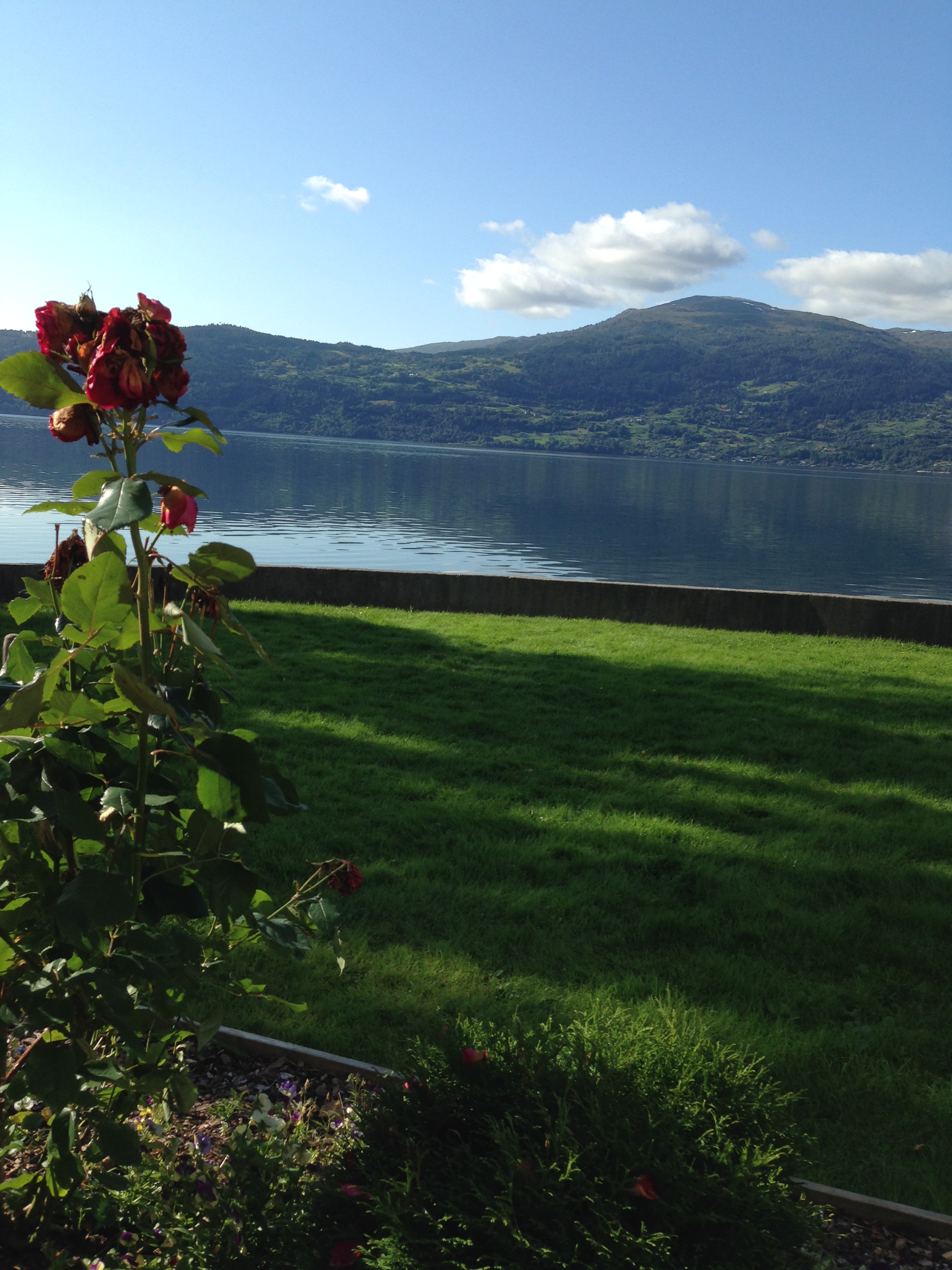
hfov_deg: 42.9
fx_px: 1210
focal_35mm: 33
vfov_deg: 55.4
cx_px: 476
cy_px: 635
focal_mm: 4.12
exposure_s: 1/1261
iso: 50
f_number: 2.4
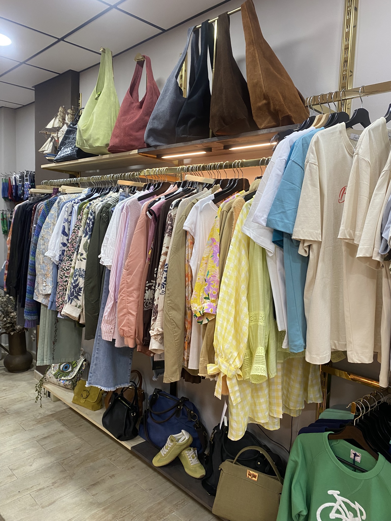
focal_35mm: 26
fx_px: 392
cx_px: 196
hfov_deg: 53.1
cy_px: 260
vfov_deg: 67.3
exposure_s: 1/50
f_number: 1.8
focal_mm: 4.25
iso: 100
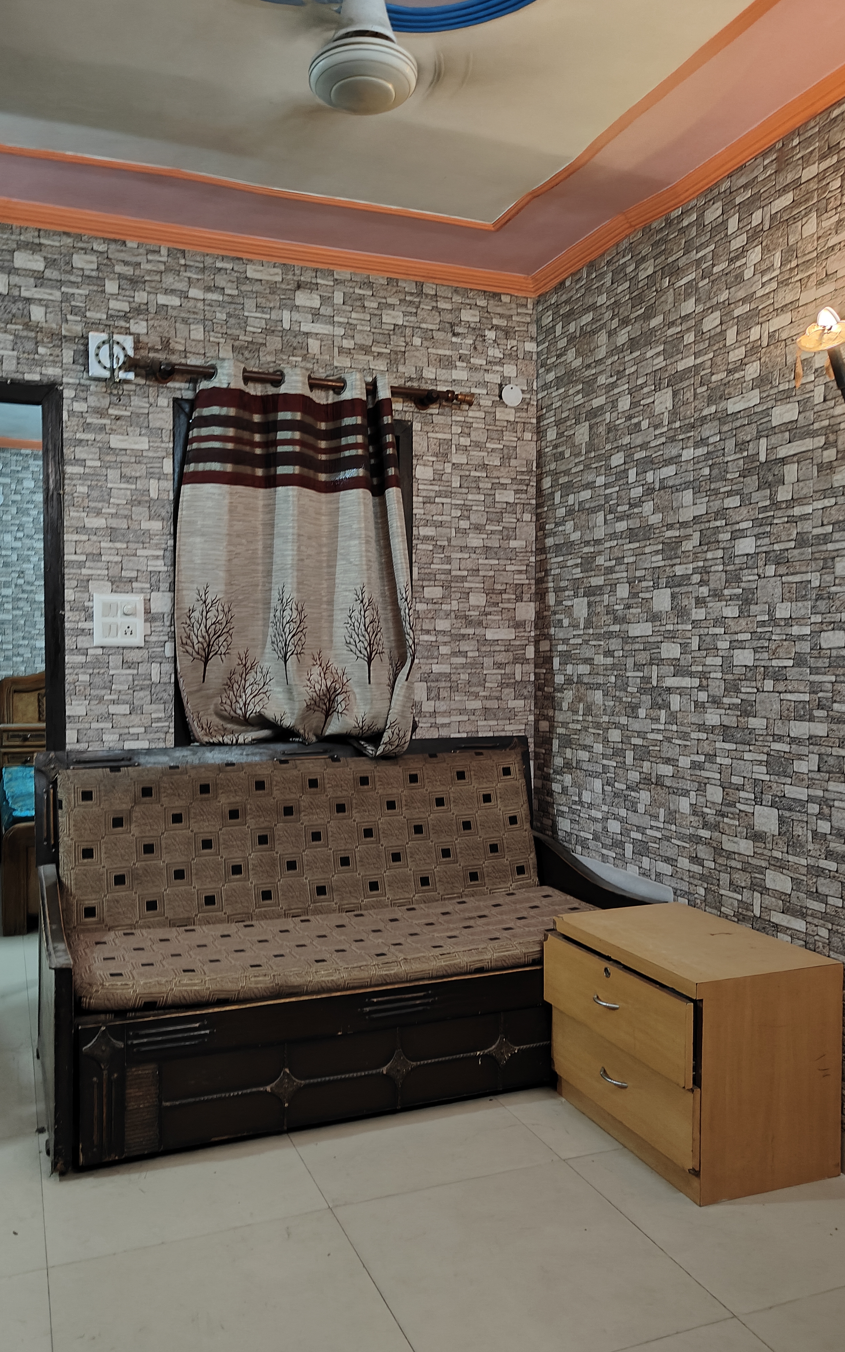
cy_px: 672
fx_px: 958
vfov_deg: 70.4
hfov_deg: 47.5
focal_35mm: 26
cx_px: 381
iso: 500
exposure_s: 1/25
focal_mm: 5.59
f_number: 1.8
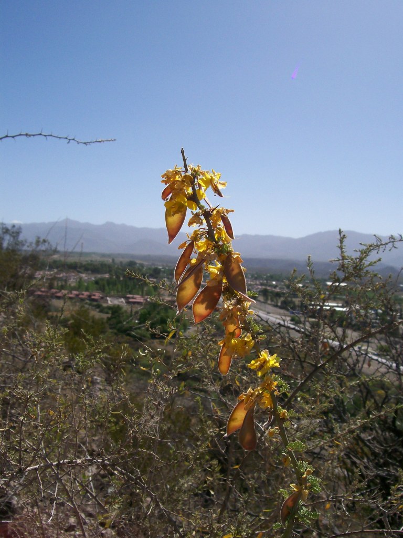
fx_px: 559
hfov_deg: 39.7
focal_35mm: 36
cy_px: 269
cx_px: 202
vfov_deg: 51.4
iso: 80
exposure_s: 1/949
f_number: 4.8
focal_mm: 6
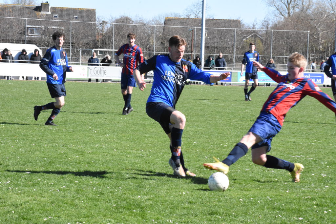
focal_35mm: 158
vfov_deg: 8.7
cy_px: 112
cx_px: 168
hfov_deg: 13.0
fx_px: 1470
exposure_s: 1/500
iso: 2500
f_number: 25
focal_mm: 105
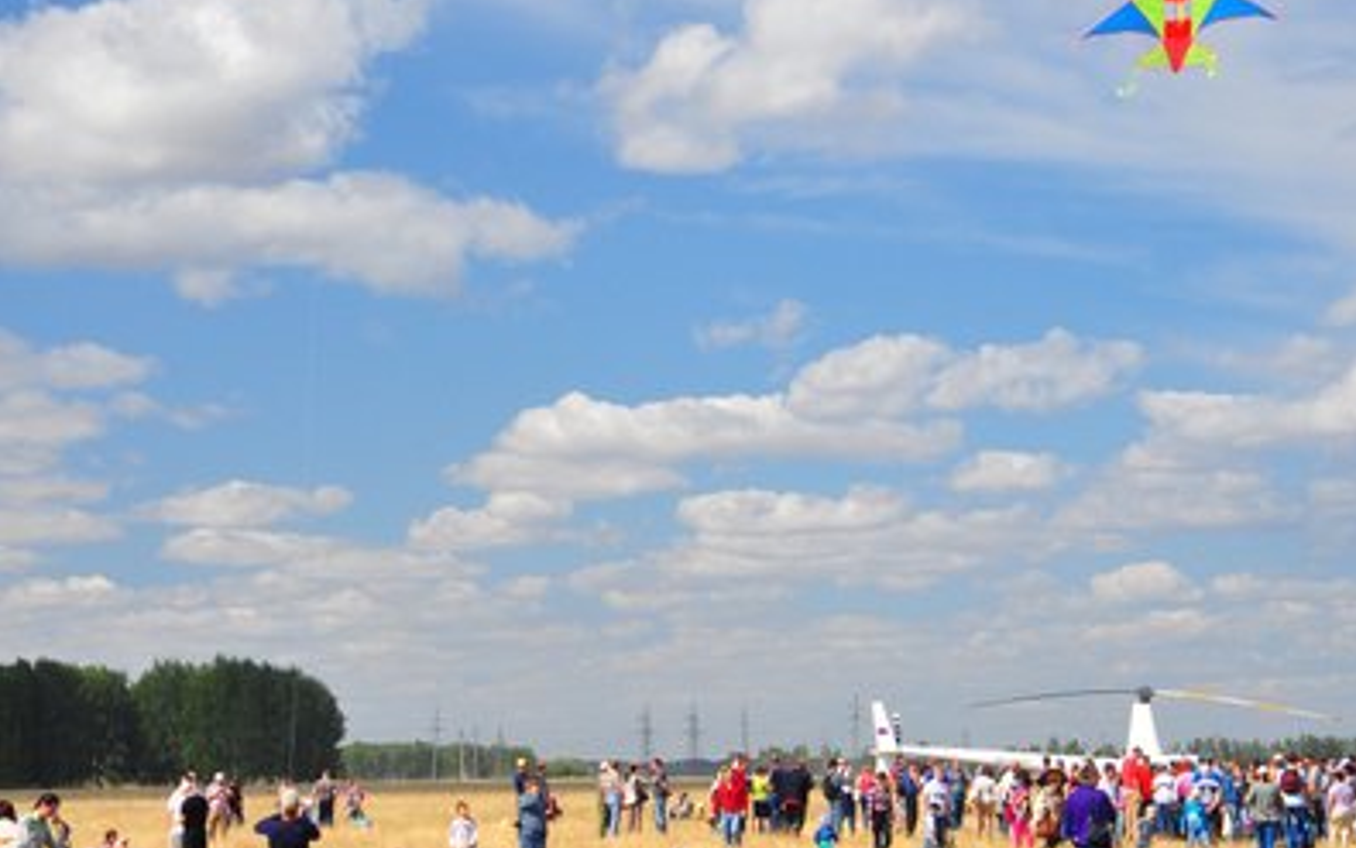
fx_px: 4287
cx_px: 680
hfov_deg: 18.0
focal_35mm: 116
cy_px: 230
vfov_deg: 11.3
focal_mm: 50
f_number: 6.3
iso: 200
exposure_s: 1/250
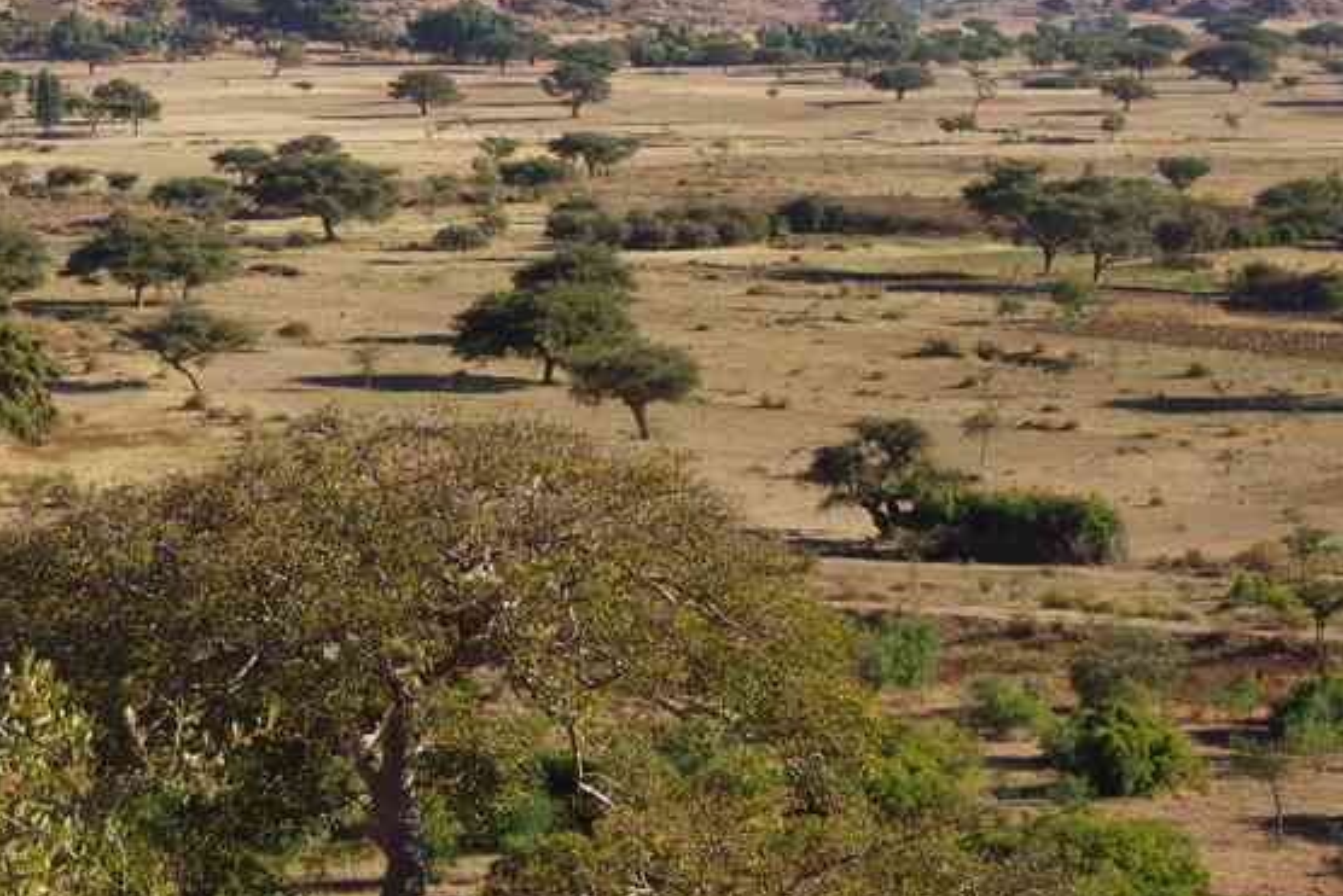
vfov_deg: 11.9
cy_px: 169
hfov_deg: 17.6
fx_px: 4291
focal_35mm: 115
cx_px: 233
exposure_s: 1/80
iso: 200
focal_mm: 42.5
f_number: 10
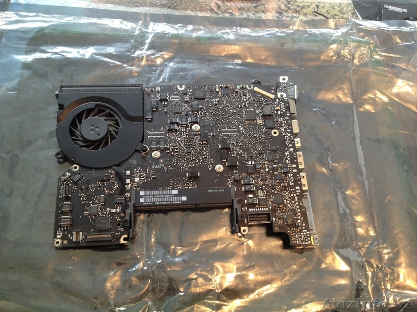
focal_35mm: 35
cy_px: 156
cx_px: 208
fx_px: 422
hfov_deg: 52.6
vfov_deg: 40.7
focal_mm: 4.28
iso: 50
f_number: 2.4
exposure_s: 1/20
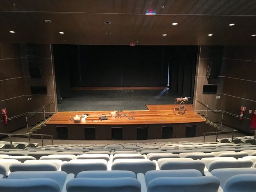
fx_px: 214
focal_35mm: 29
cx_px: 128
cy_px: 96
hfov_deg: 61.7
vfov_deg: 48.2
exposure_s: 1/15
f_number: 2.2
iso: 320
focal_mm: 4.15
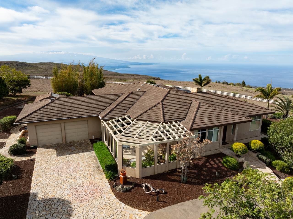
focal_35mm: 24
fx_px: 203
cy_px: 110
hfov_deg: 71.6
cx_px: 146
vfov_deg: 56.8
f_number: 8
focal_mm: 12.29
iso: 100
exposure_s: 1/240
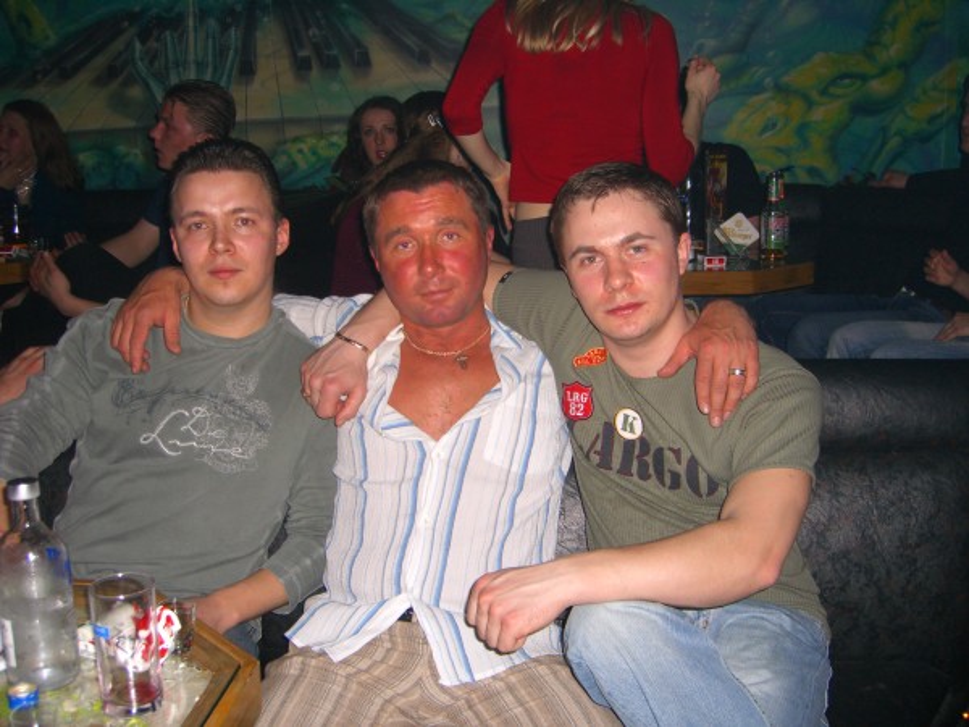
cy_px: 364
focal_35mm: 38
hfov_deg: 49.0
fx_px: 1064
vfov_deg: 37.7
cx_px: 484
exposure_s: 1/60
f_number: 2.8
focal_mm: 7.9
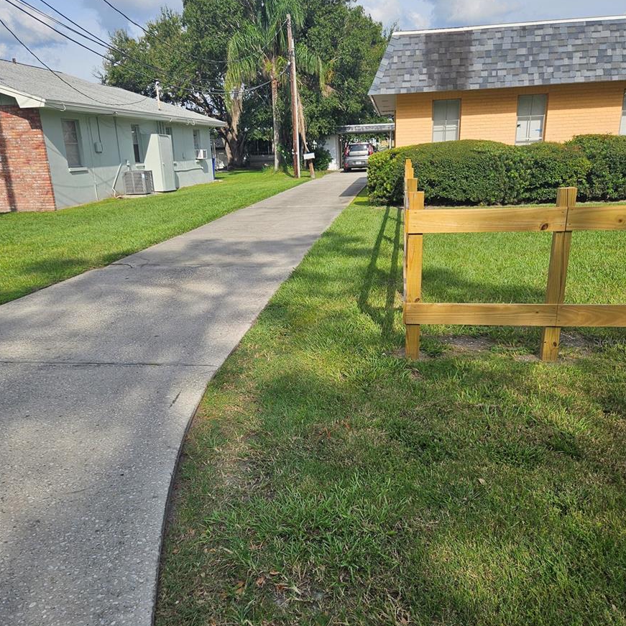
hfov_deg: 57.3
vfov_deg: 57.2
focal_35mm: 28
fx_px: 573
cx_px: 321
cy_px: 341
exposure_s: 1/1780
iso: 25
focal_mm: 5.4
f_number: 1.8
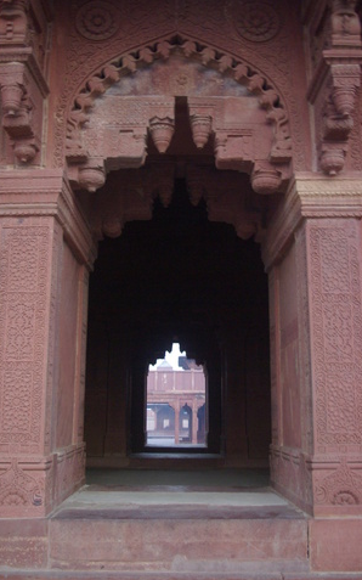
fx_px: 632
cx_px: 179
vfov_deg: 49.3
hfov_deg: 32.0
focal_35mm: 40
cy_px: 289
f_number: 4
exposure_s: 1/4
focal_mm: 26
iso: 800
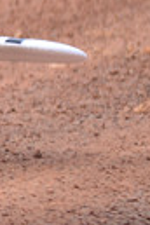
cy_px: -13
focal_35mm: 1112
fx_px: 6949
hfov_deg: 1.2
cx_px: -474
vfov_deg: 1.9
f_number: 5
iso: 100
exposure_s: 1/400
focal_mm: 120
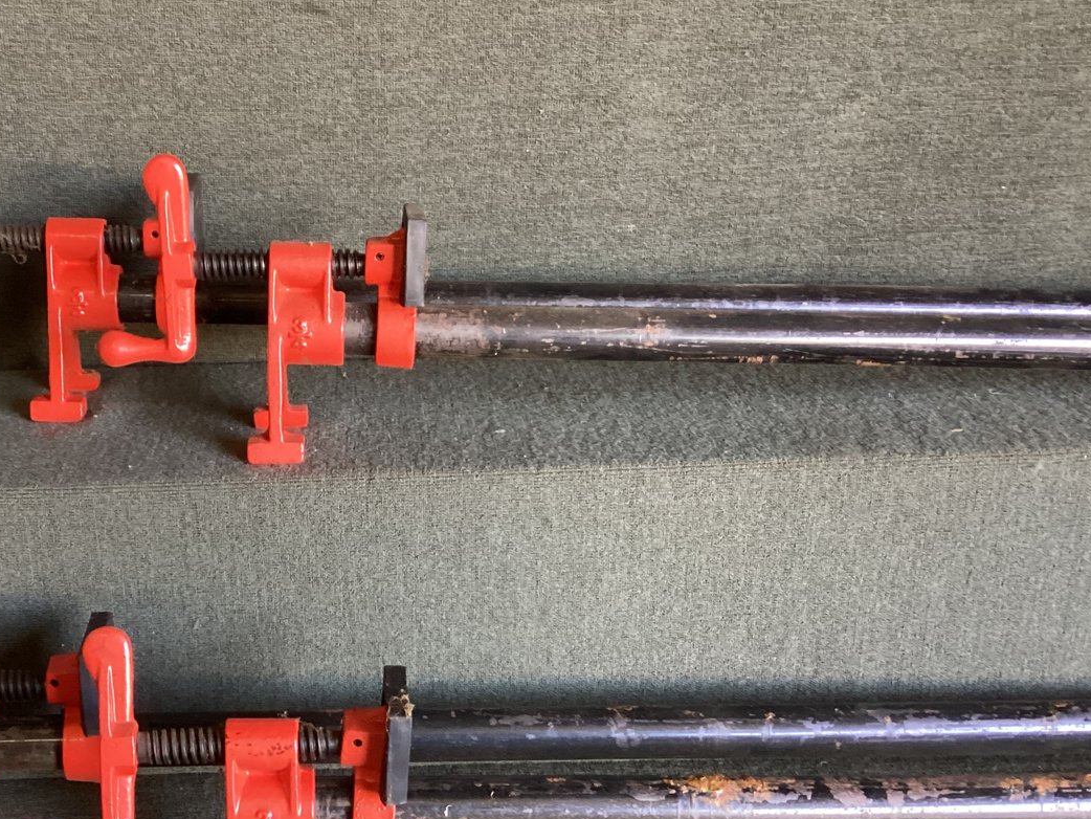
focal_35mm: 45
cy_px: 523
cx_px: 345
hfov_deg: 41.4
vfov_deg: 32.0
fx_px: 1419
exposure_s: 1/50
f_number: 2.4
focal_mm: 3.3
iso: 400
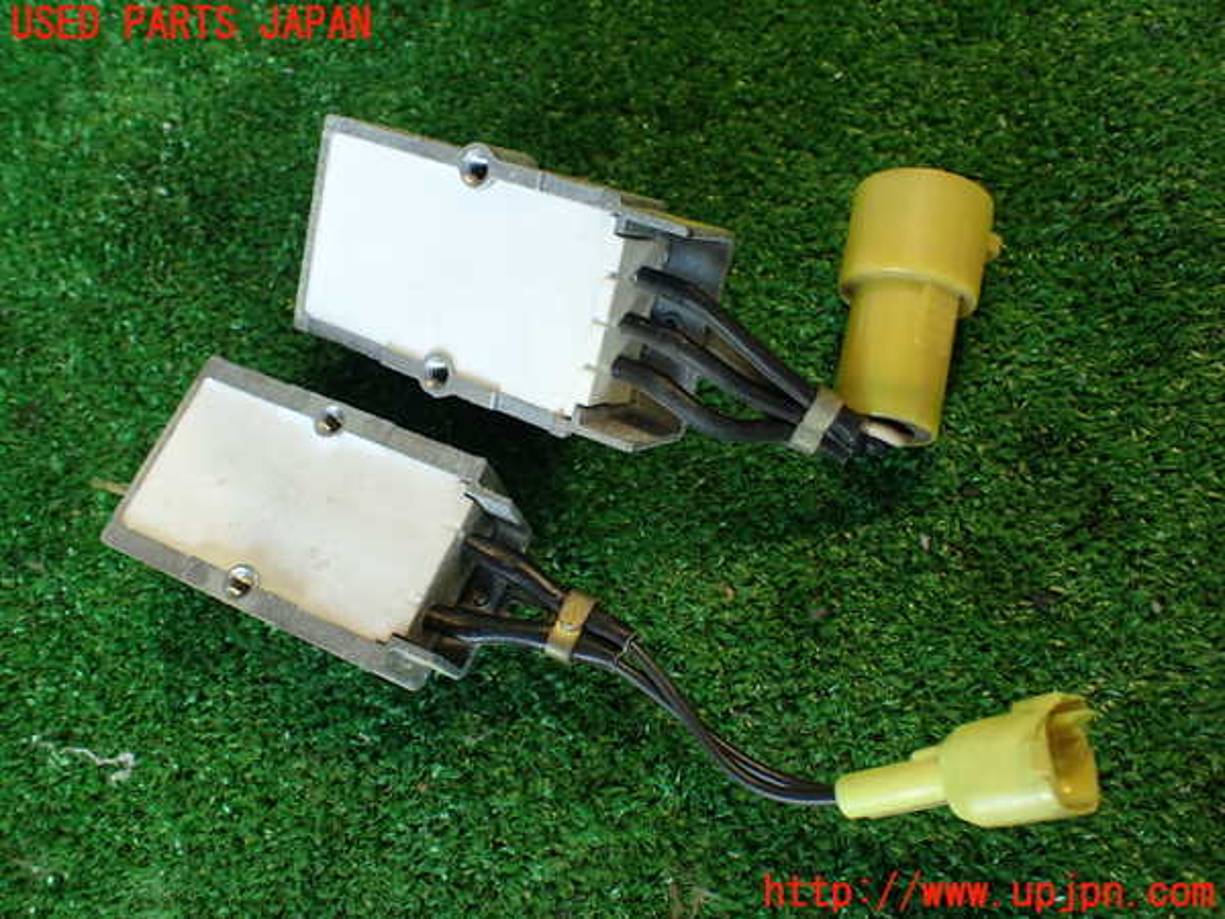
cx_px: 612
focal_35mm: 30
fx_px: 1062
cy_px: 460
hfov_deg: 60.0
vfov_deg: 46.8
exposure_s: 1/50
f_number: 2.3
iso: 200
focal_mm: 5.4
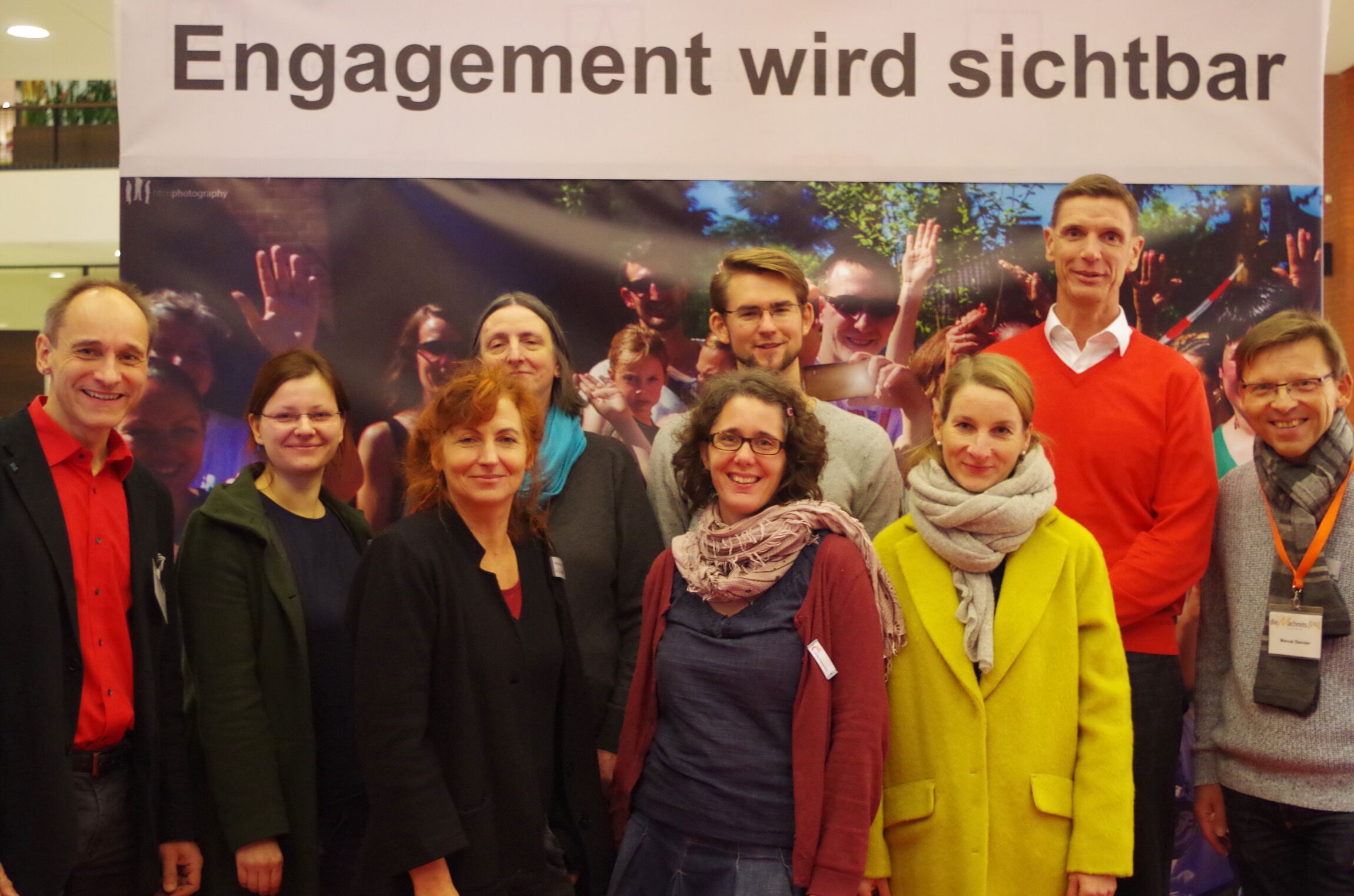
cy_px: 448
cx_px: 677
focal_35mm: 46
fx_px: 1726
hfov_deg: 42.8
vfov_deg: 29.1
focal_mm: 30.63
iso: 1600
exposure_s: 1/60
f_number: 4
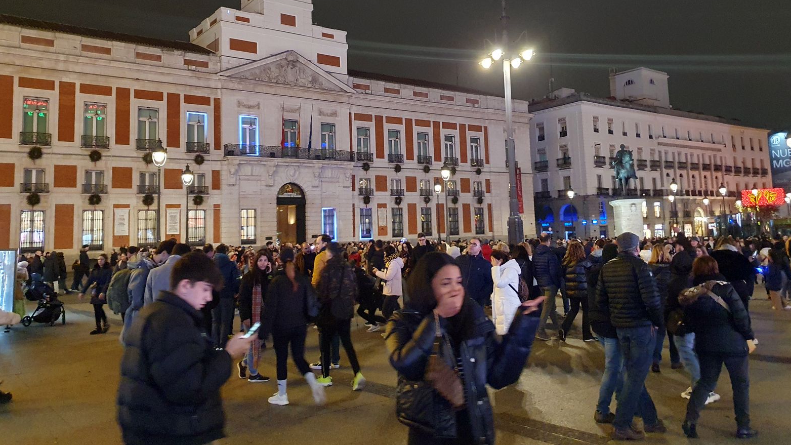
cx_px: 388
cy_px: 150
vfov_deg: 39.7
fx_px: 608
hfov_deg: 66.1
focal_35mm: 29
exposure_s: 1/50
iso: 640
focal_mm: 4.32
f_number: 1.5
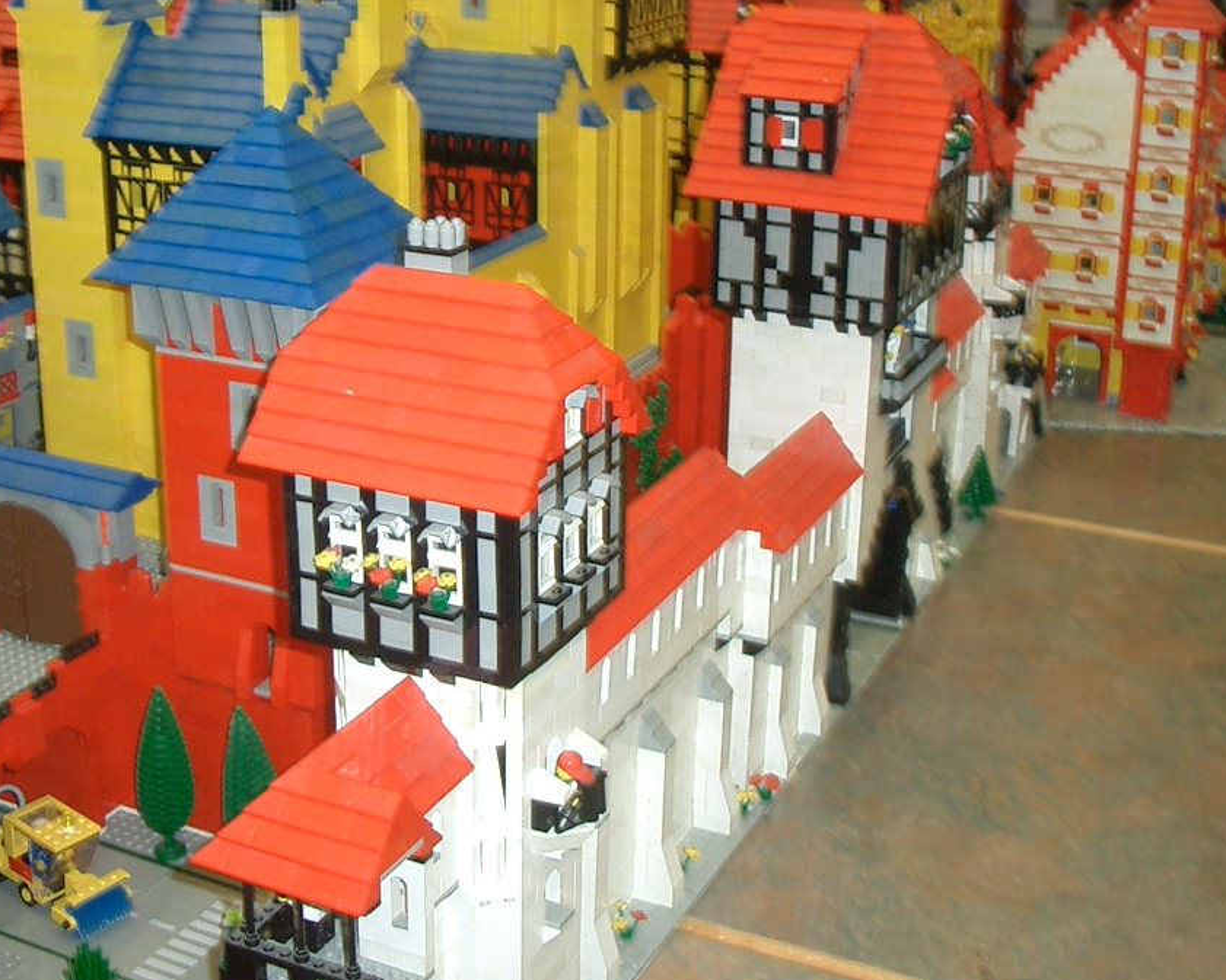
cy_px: 373
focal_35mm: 52
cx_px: 522
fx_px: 1887
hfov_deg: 35.9
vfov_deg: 29.0
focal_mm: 5.8
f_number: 2.6
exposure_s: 1/40
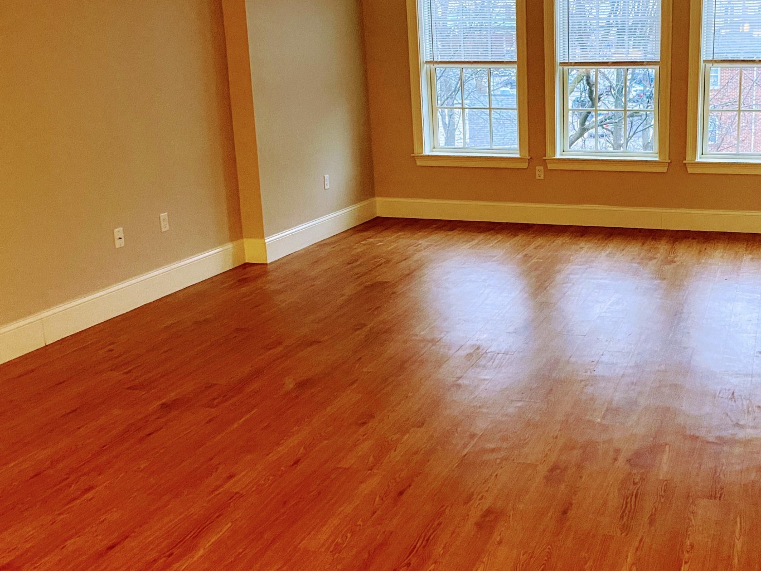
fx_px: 857
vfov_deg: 36.7
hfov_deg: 46.2
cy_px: 233
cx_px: 566
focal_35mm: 39
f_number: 1.8
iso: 500
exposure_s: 1/60
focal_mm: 4.25
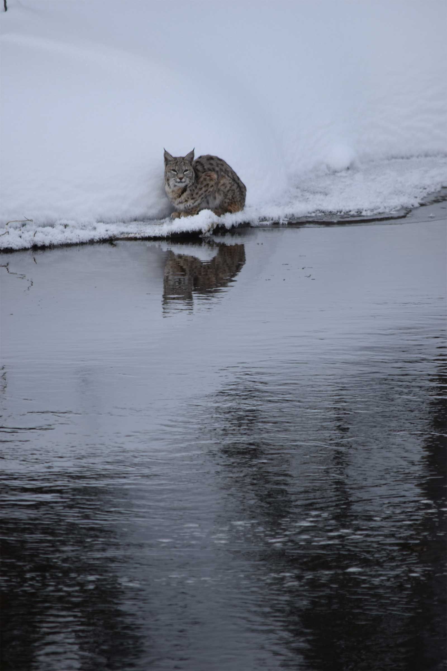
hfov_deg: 3.1
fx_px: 8381
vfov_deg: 4.6
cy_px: 336
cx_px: 224
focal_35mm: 450
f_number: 6.3
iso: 200
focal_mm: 300
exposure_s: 1/640
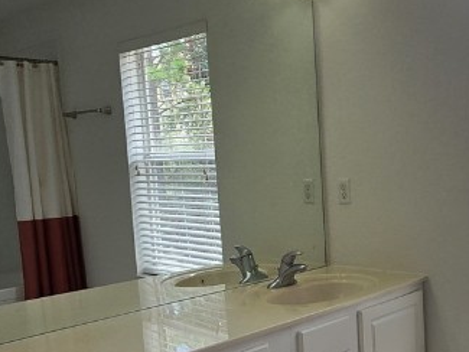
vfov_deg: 34.9
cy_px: 224
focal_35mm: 41
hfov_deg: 43.4
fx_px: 556
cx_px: 382
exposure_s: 1/455
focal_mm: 2.2
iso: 50
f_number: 2.2
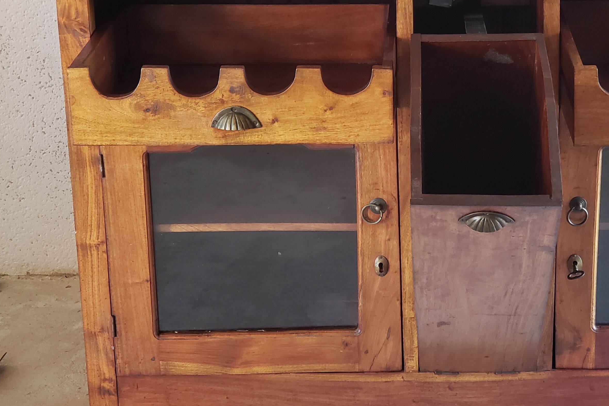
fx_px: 1556
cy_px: 122
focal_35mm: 92
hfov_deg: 21.9
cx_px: 469
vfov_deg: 14.8
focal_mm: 6
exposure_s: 1/18
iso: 160
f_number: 2.4
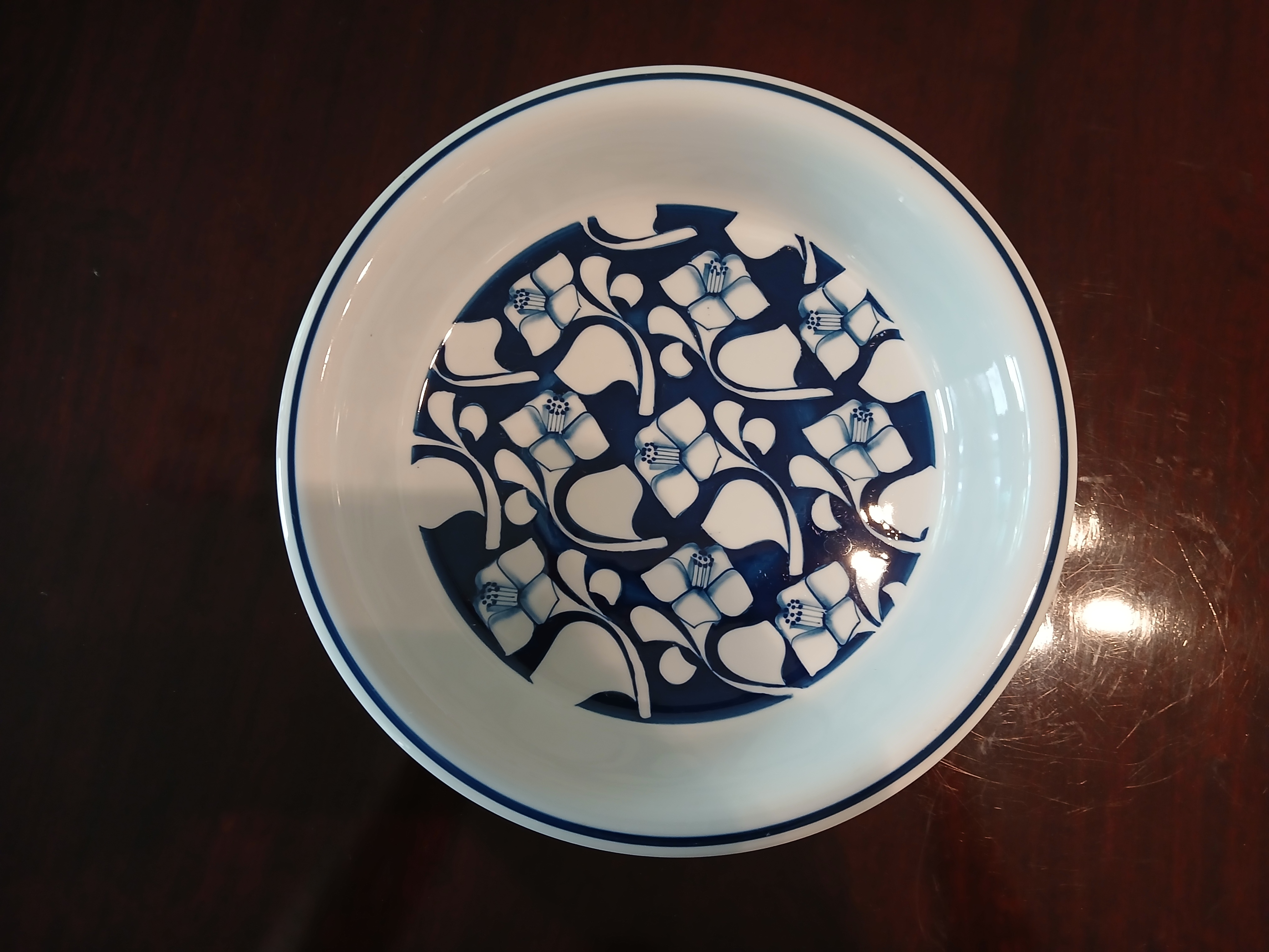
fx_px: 953
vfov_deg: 53.1
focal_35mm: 26
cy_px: 476
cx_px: 634
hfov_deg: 67.3
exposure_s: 1/33.3
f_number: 1.8
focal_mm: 3.98
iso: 200
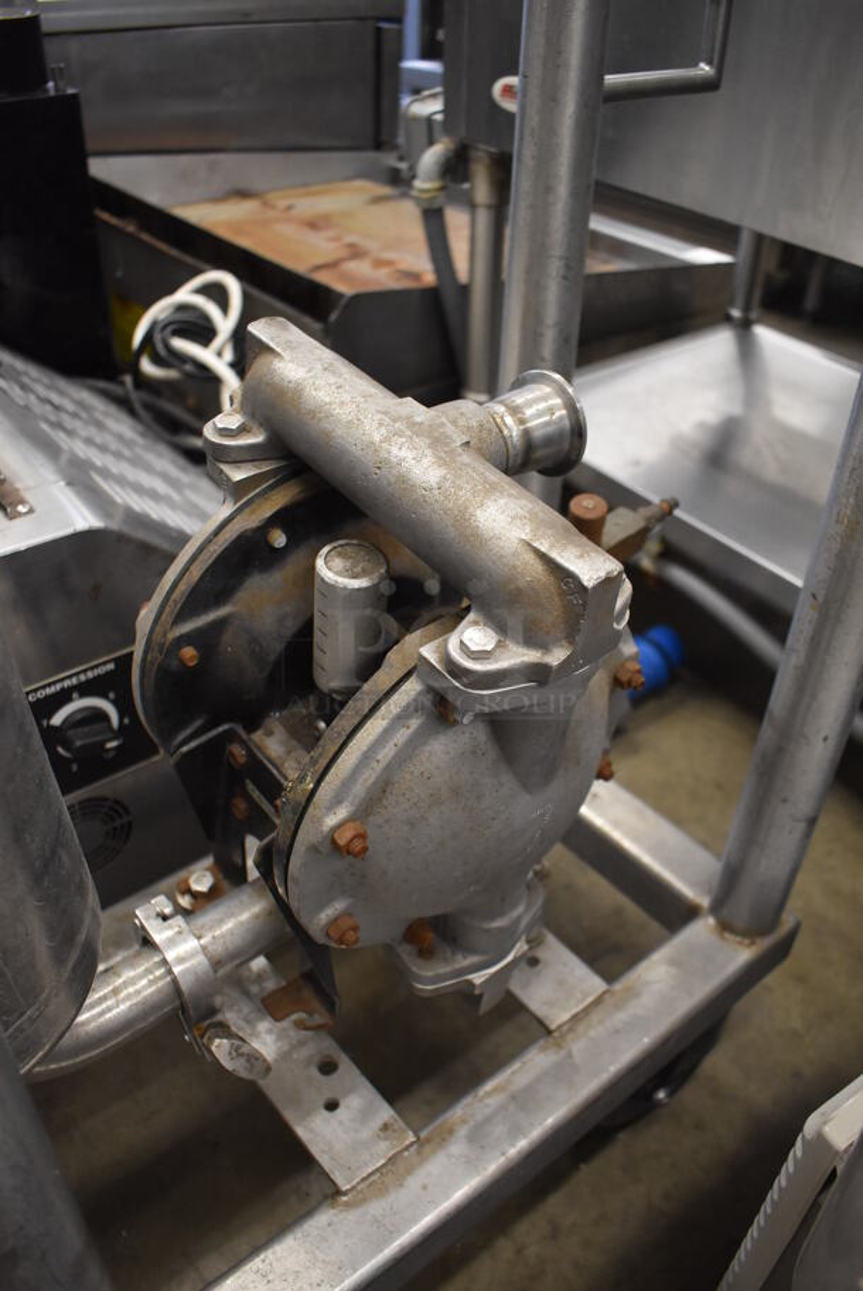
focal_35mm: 27
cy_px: 646
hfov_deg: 48.0
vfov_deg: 67.3
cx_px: 432
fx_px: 969
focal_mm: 18
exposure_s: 1/125
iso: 1800
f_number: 3.5
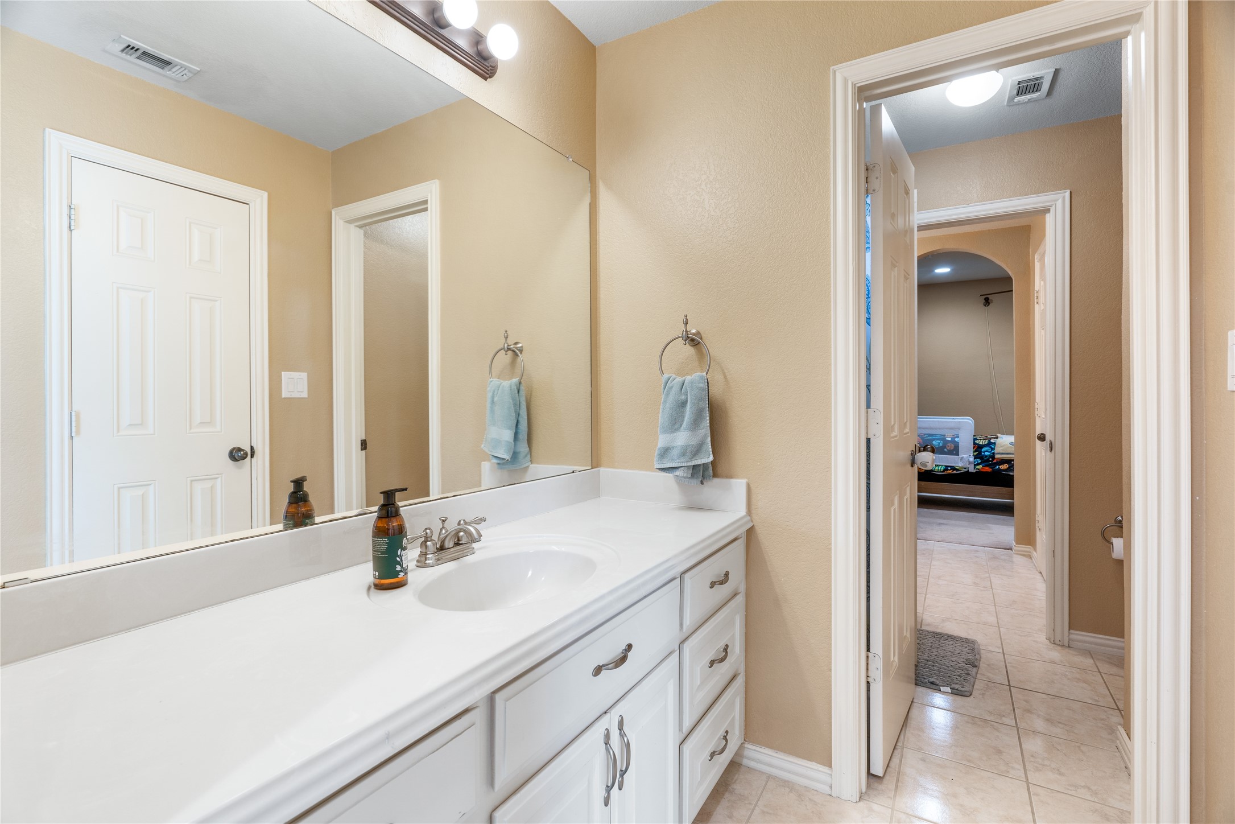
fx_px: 549
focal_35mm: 16
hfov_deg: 96.7
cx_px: 618
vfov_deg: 73.8
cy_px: 412
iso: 200
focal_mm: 16
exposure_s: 1/2
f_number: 7.1
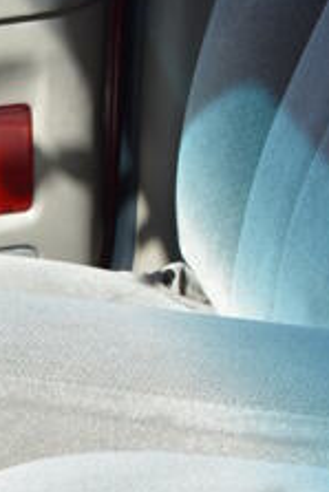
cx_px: -272
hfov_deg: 10.5
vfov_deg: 14.3
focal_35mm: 123
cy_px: 943
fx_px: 1683
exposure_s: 1/320
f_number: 7.1
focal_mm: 20
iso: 200
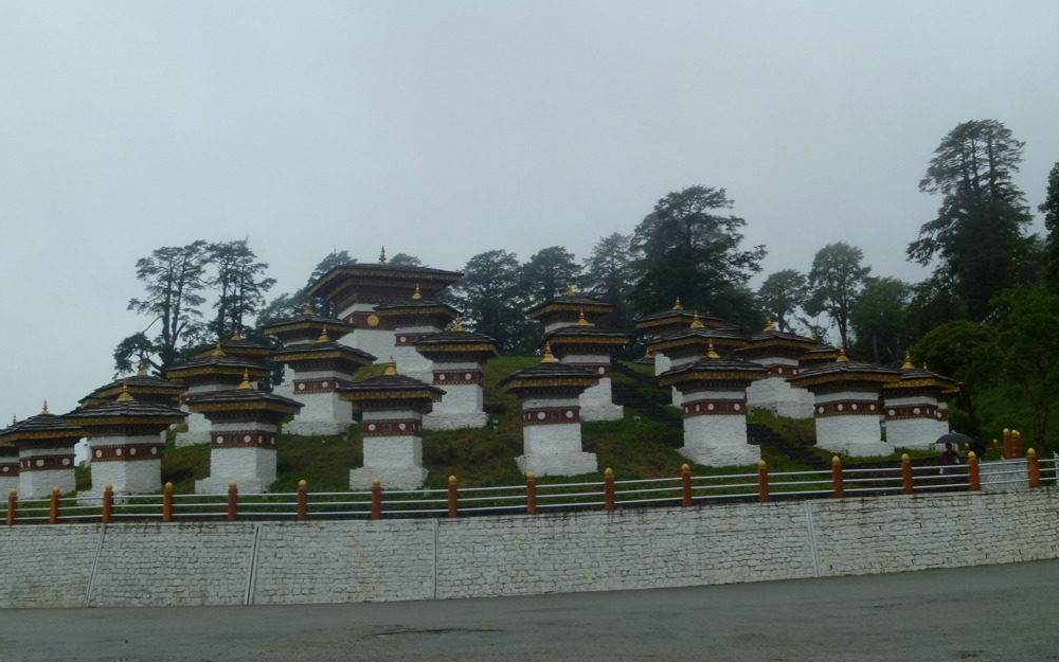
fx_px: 1097
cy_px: 279
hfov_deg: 51.5
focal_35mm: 38
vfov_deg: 33.5
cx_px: 541
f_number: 5.6
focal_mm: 6.3
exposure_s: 1/400
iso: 100
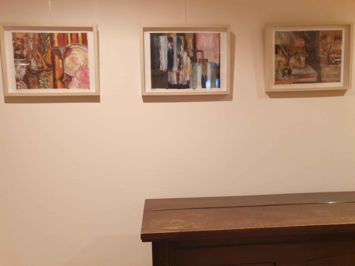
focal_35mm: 26
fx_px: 267
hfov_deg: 67.3
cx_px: 178
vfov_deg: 53.1
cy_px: 133
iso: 160
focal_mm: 4.3
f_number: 2.4
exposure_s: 1/50
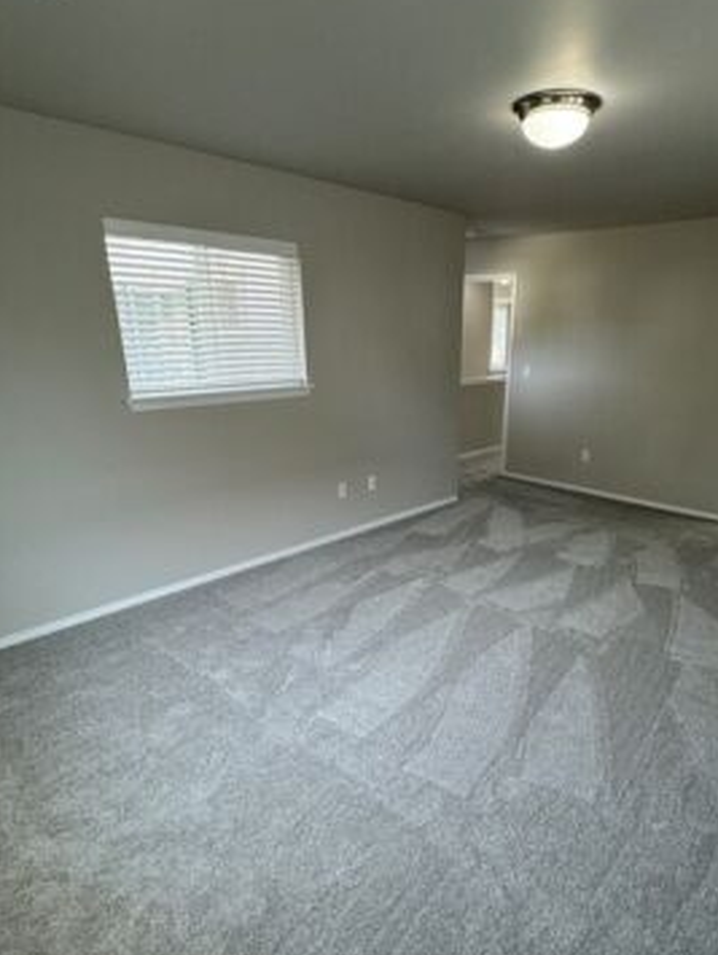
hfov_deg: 63.1
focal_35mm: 21
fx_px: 580
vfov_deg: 78.4
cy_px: 550
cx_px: 422
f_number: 2.2
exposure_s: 1/120
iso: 125
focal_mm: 2.22
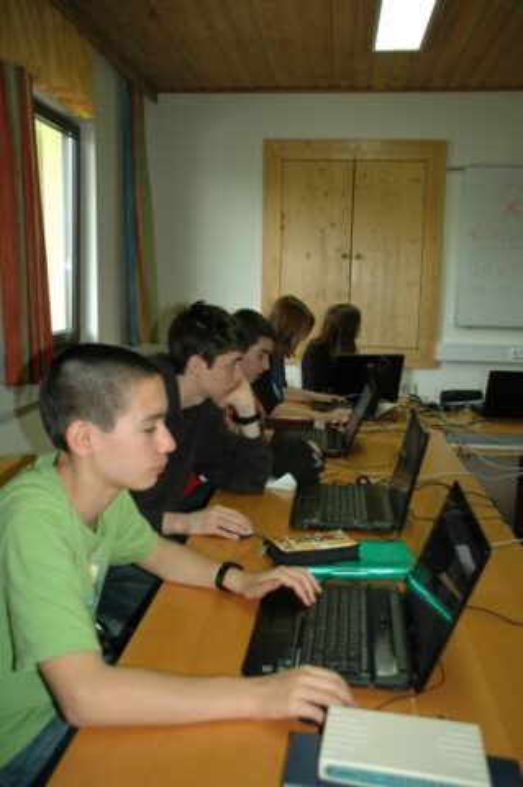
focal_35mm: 32
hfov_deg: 41.6
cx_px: 262
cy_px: 394
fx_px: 688
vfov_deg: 59.5
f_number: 3.8
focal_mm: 21
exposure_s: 1/60
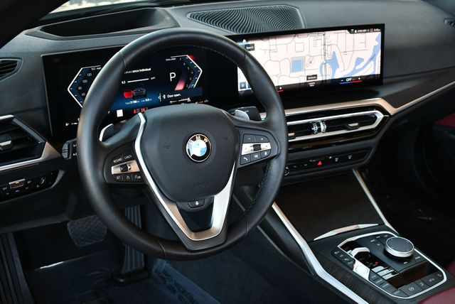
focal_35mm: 46
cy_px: 152
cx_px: 228
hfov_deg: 42.7
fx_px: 582
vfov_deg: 29.3
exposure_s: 1/250
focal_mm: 23
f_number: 3.8
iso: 720
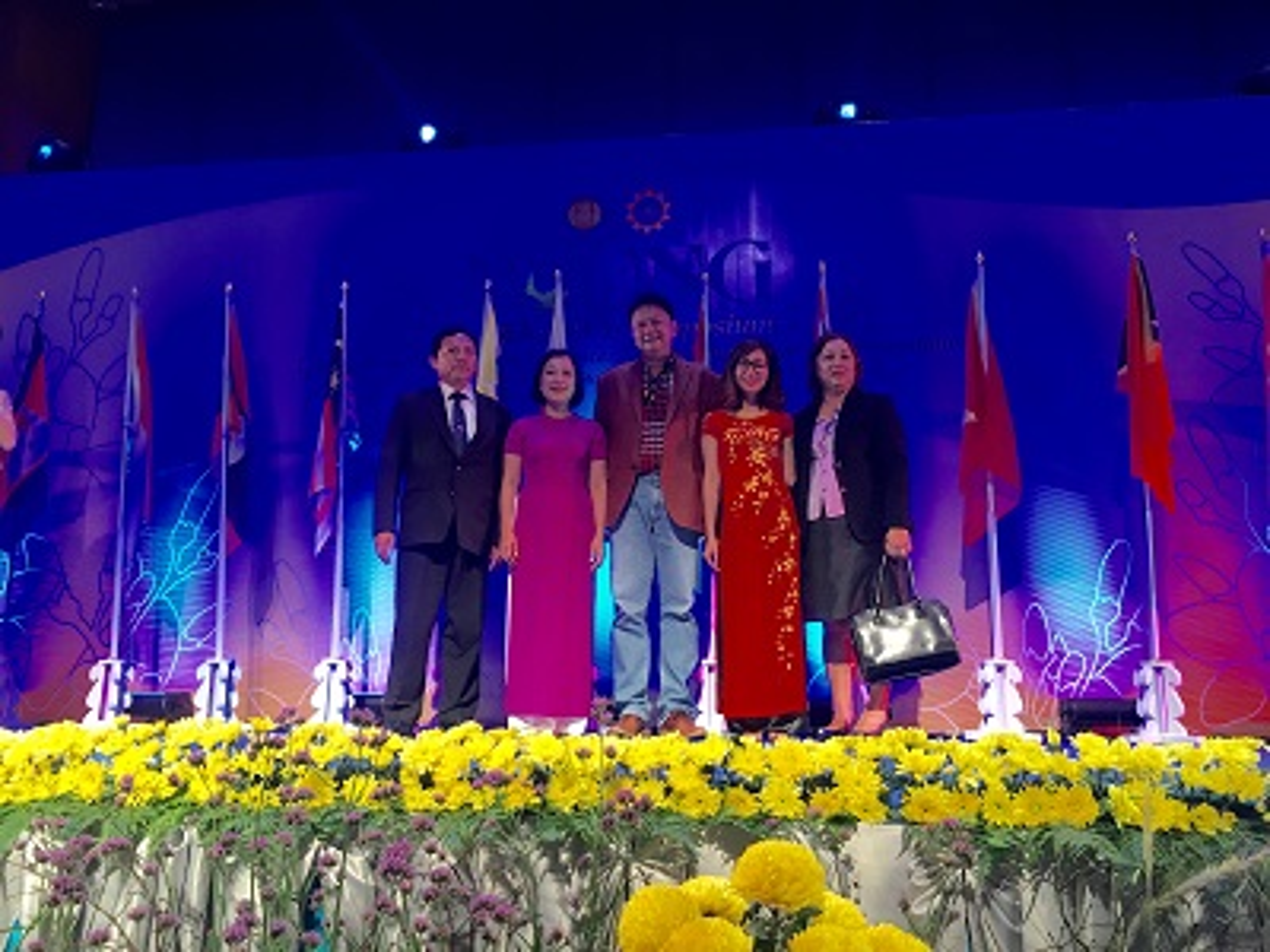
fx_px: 1064
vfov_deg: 48.2
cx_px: 635
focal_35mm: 29
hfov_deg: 61.7
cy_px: 476
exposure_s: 1/17
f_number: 2.2
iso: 40
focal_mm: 4.15
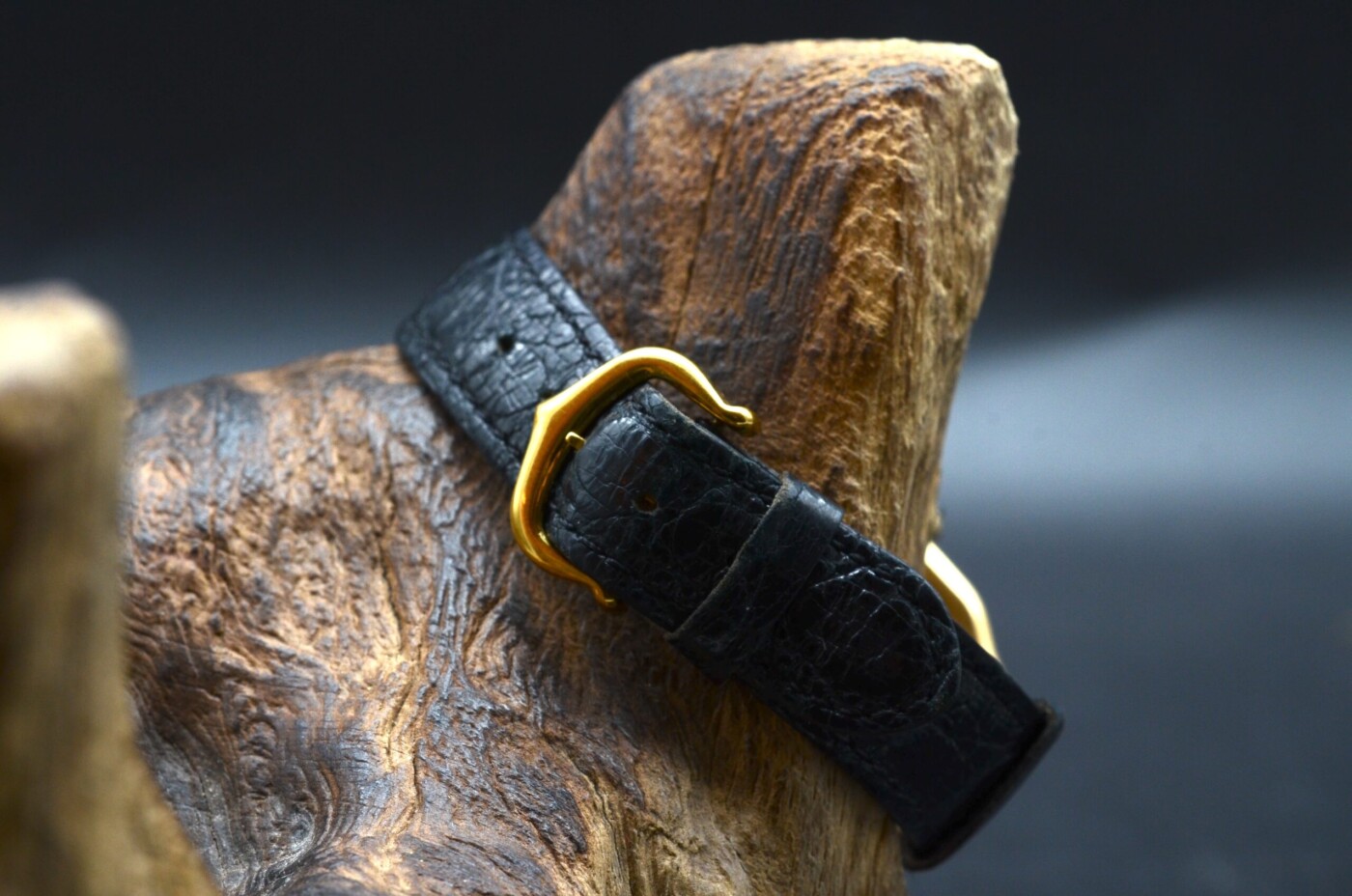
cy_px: 448
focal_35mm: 90
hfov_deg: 22.7
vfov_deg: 15.1
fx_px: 3374
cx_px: 676
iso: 500
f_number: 10
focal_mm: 60
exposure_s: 1/40
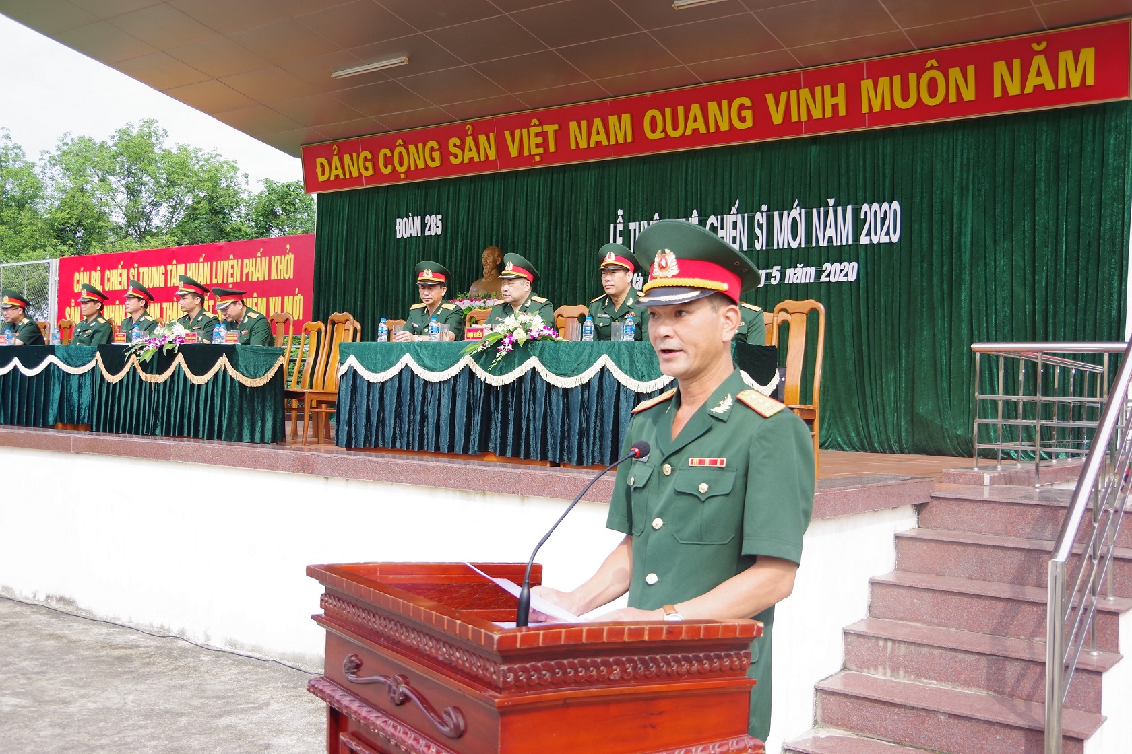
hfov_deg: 53.1
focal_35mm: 36
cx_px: 566
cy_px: 377
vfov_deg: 36.9
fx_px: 1132
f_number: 4.5
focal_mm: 24
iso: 200
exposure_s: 1/320
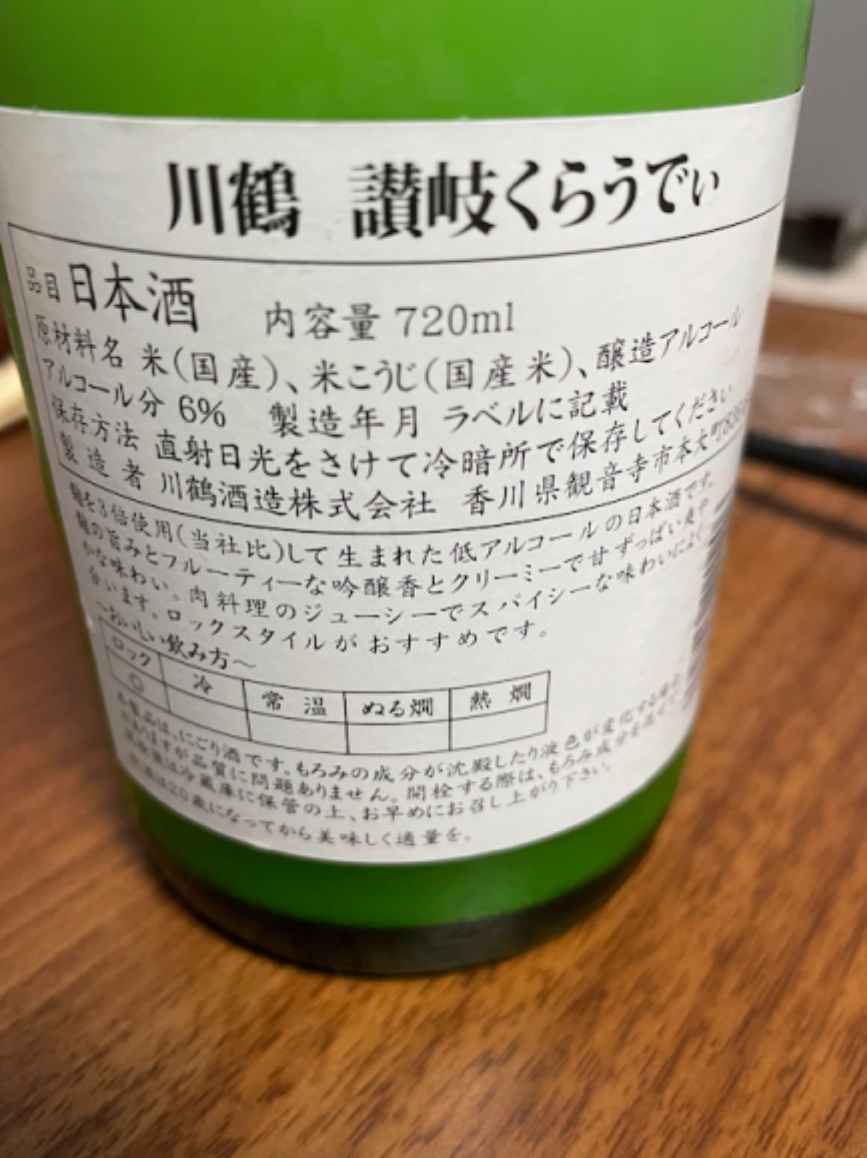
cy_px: 579
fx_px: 902
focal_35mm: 27
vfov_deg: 65.3
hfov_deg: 51.3
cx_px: 447
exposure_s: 1/50
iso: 250
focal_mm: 4.2
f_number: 1.6
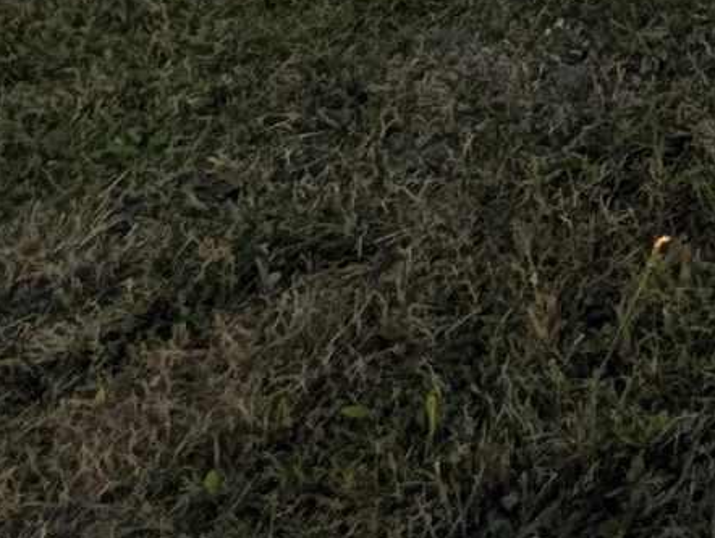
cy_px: -1186
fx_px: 1717
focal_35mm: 83
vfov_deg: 10.5
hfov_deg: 12.3
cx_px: 2027
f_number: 1.7
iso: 49
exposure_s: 1/1105
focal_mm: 2.02
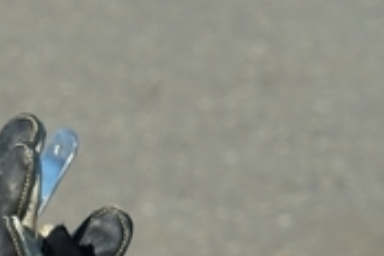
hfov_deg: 7.1
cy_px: 238
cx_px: -296
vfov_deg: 4.9
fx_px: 2997
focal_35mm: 281
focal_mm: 61
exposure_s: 1/250
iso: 100
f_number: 6.7
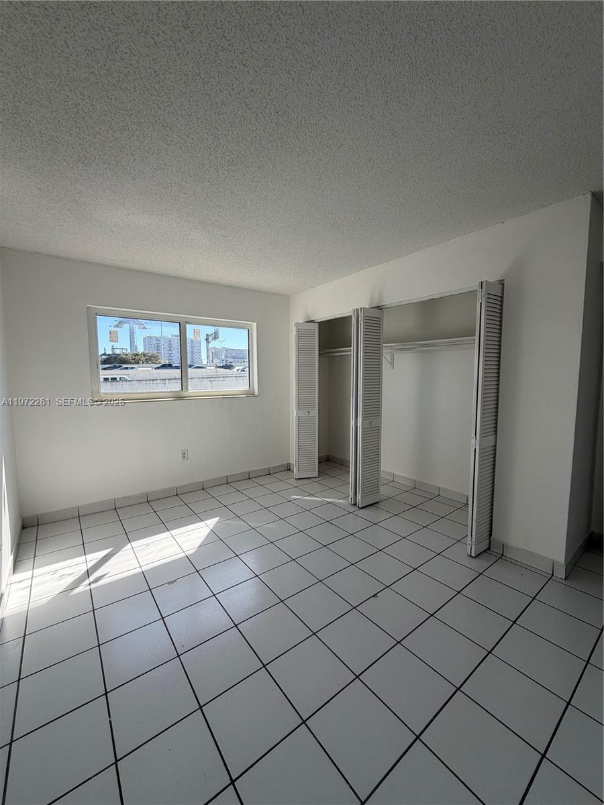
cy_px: 402
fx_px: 326
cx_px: 302
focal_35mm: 14
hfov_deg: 85.7
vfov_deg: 102.1
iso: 40
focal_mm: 2.22
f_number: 2.2
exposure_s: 1/226
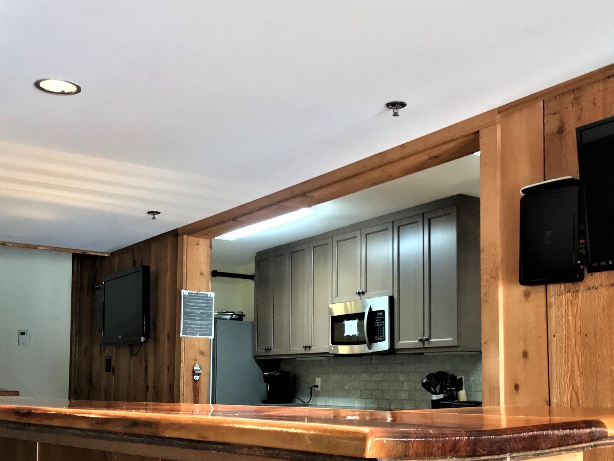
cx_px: 305
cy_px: 319
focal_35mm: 41
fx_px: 727
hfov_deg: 45.8
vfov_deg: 34.7
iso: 100
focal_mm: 3.99
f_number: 1.8
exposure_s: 1/30
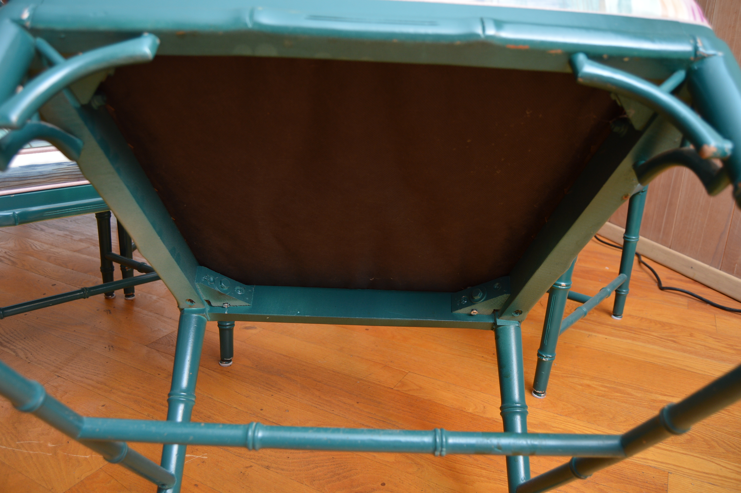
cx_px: 370
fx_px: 555
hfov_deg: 67.4
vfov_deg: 47.8
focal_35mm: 27
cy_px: 246
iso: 200
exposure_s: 1/160
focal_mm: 18
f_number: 3.5
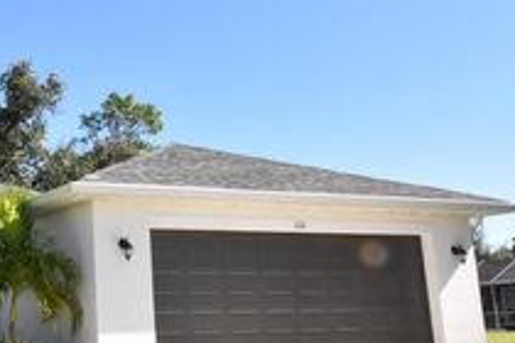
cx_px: 2
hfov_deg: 35.8
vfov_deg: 27.0
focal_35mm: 50
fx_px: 715
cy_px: 142
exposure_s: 1/200
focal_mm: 14
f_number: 25
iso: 1600
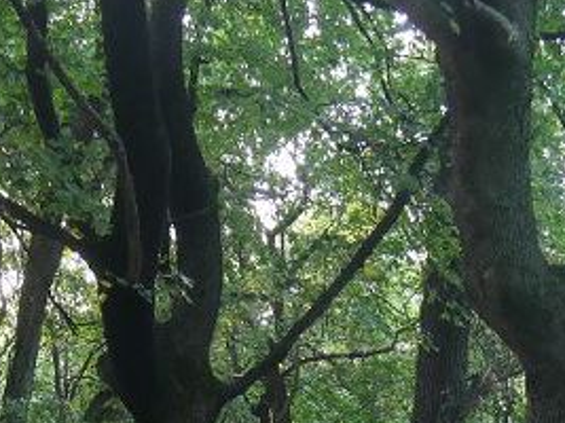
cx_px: 147
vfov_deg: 11.6
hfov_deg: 16.3
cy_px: 698
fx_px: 1958
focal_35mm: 120
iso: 800
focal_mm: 15
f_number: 3.6
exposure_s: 1/60
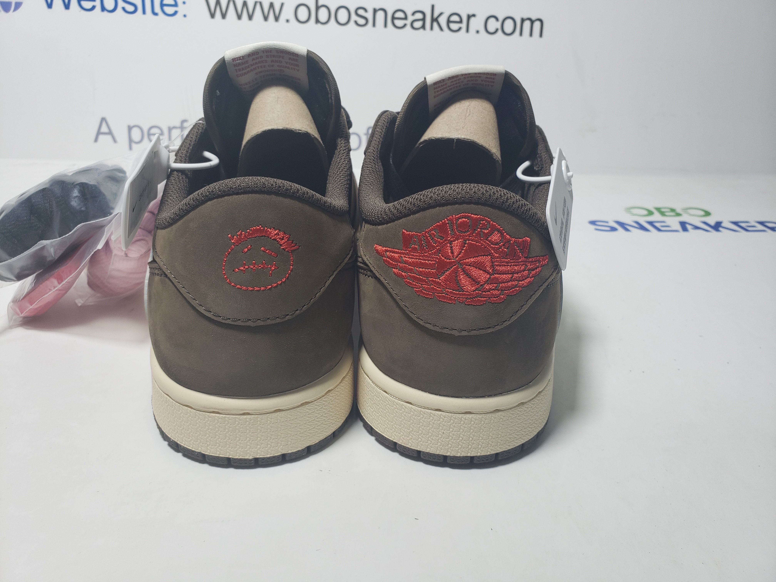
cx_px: 388
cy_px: 291
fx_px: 583
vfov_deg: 53.1
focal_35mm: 26
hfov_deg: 67.3
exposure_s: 1/136
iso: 50
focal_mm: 4.3
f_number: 2.4
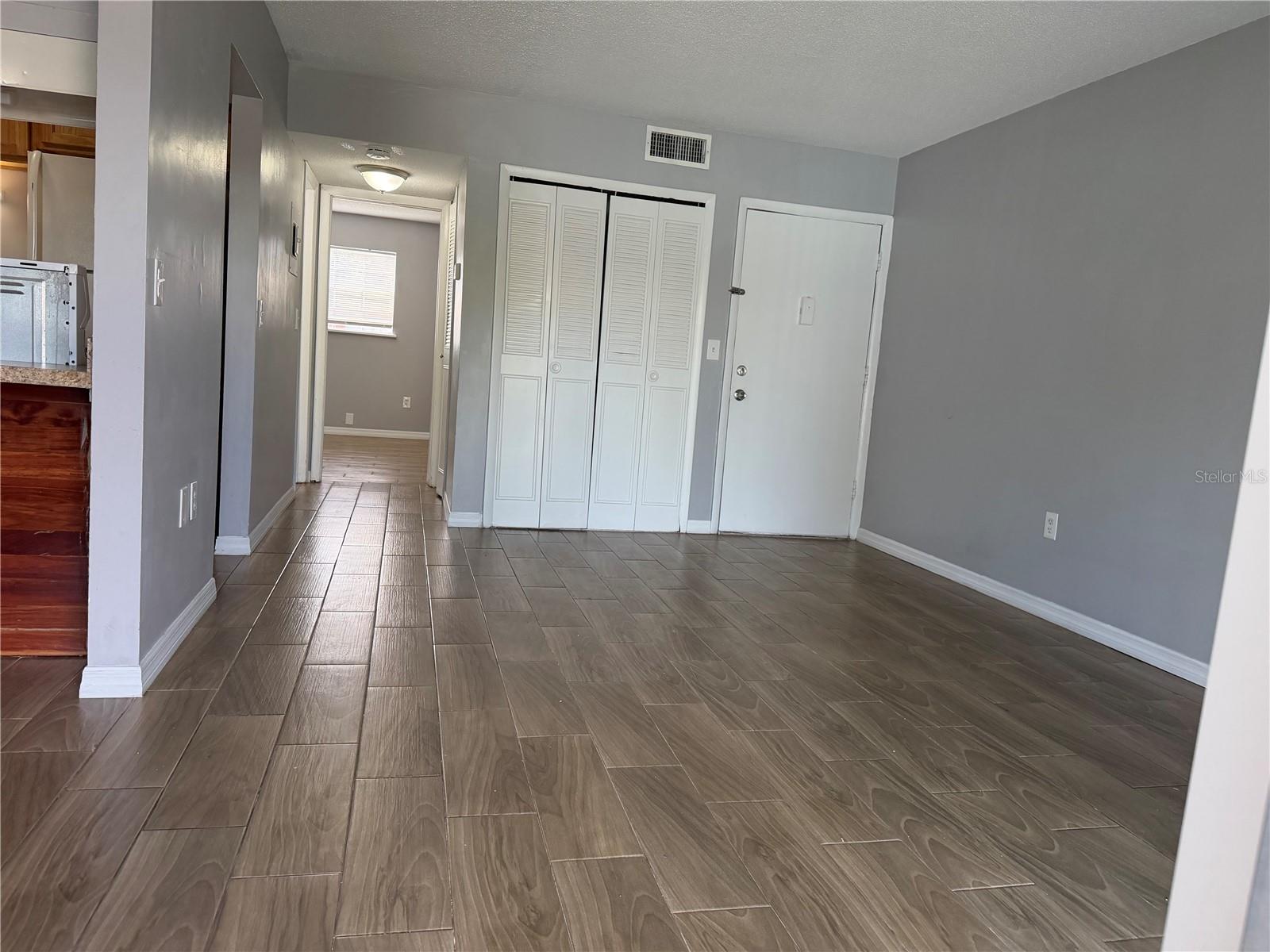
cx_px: 635
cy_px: 476
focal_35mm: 24
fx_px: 881
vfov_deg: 56.8
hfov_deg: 71.6
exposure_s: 1/202
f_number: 1.78
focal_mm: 6.76
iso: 200
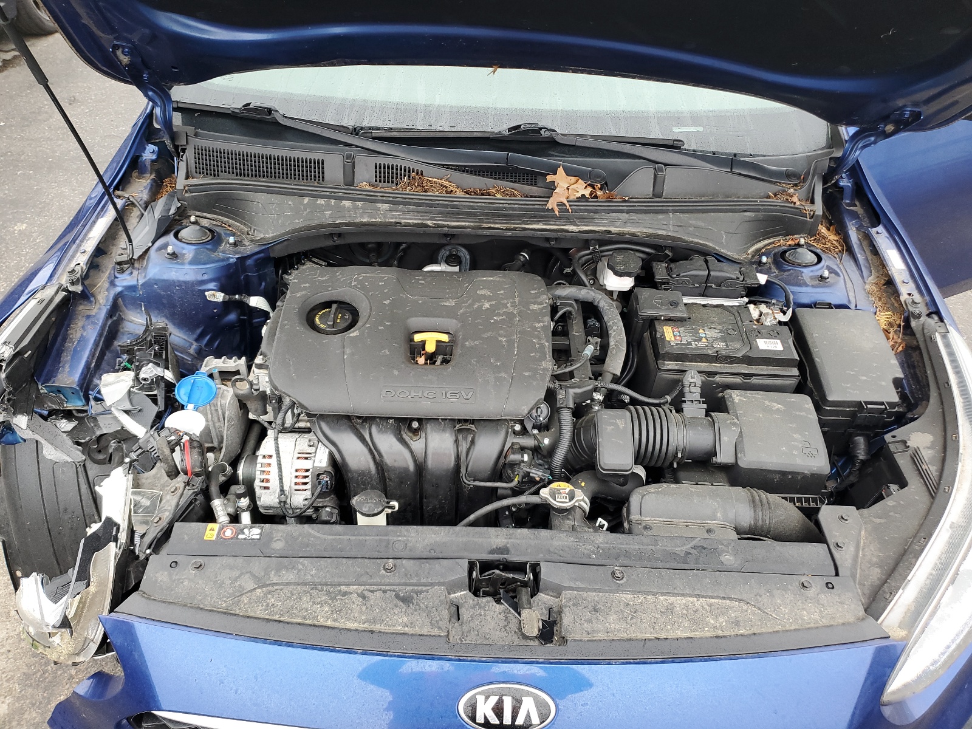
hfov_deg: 67.3
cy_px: 364
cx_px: 486
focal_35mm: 26
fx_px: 730
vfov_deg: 53.1
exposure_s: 1/120
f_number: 1.5
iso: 59
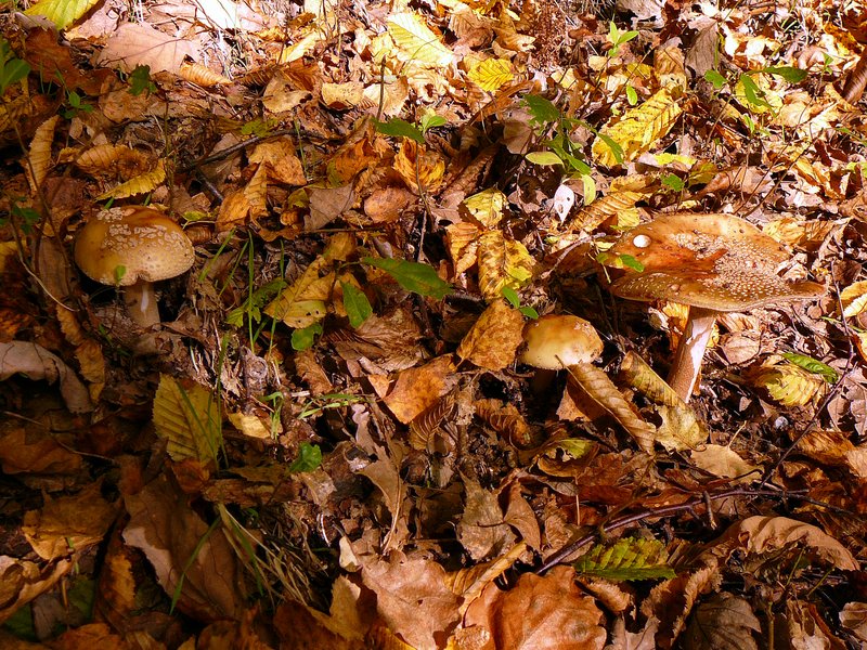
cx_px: 434
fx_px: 877
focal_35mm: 35
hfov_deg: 52.6
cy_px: 325
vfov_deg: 40.7
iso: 80
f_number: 2.8
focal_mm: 5.2
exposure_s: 1/200
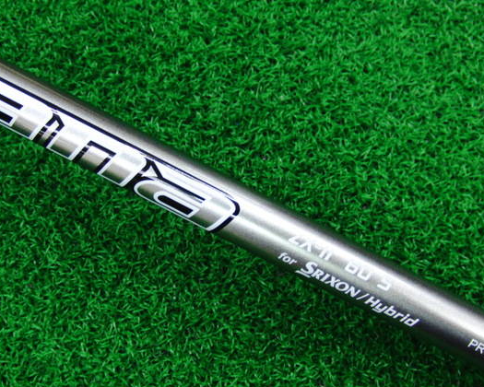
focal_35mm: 44
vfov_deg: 34.1
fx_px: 630
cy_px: 214
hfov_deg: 42.0
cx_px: 222
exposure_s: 1/40
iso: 400
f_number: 3.6
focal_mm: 6.42
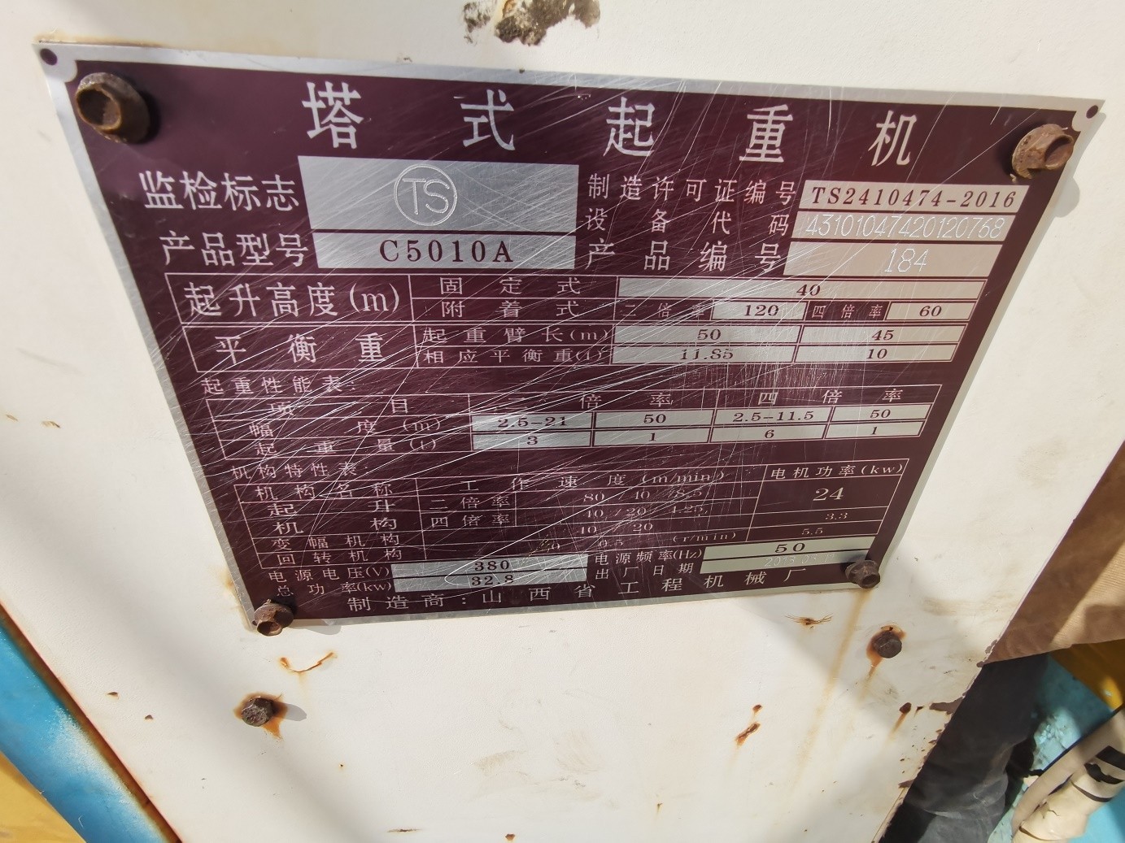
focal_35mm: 17
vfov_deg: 74.7
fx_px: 552
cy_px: 422
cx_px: 562
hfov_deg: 91.0
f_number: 2.2
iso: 50
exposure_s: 1/399
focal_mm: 2.26
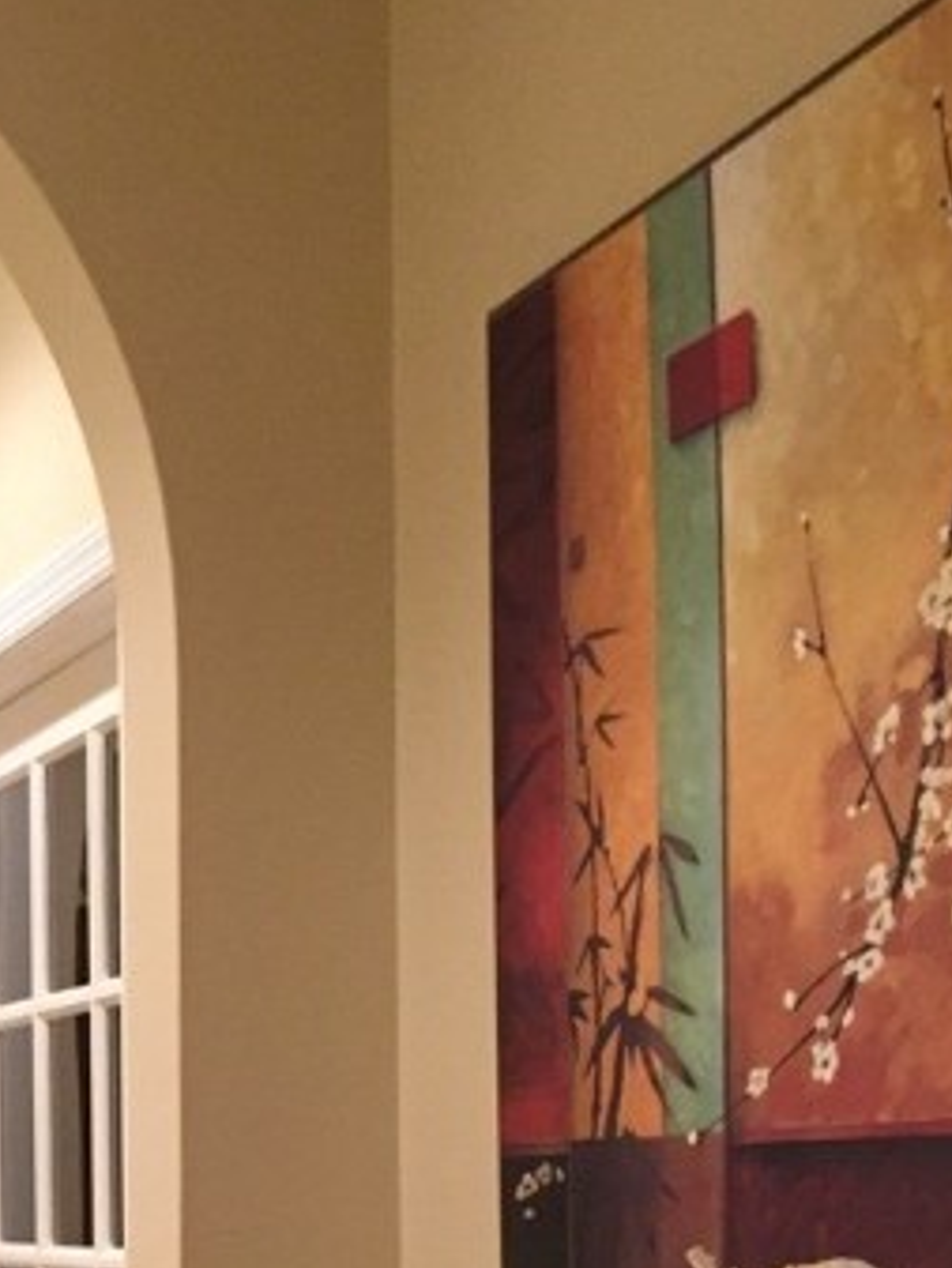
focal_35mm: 66
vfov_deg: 27.6
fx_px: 2419
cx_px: -102
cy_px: 1287
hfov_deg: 21.1
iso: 250
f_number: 2.2
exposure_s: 1/30
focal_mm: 4.15
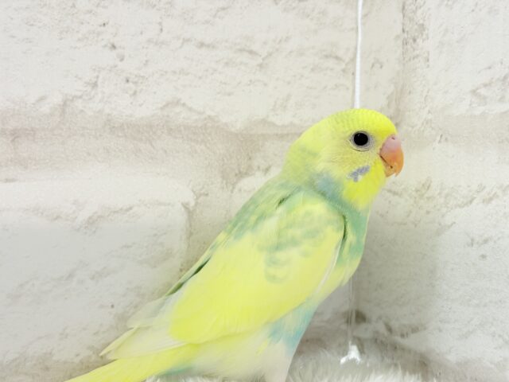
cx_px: 254
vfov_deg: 28.0
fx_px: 765
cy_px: 191
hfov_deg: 36.8
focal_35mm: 52
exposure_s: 1/50
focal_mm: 5.96
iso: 50
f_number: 1.6
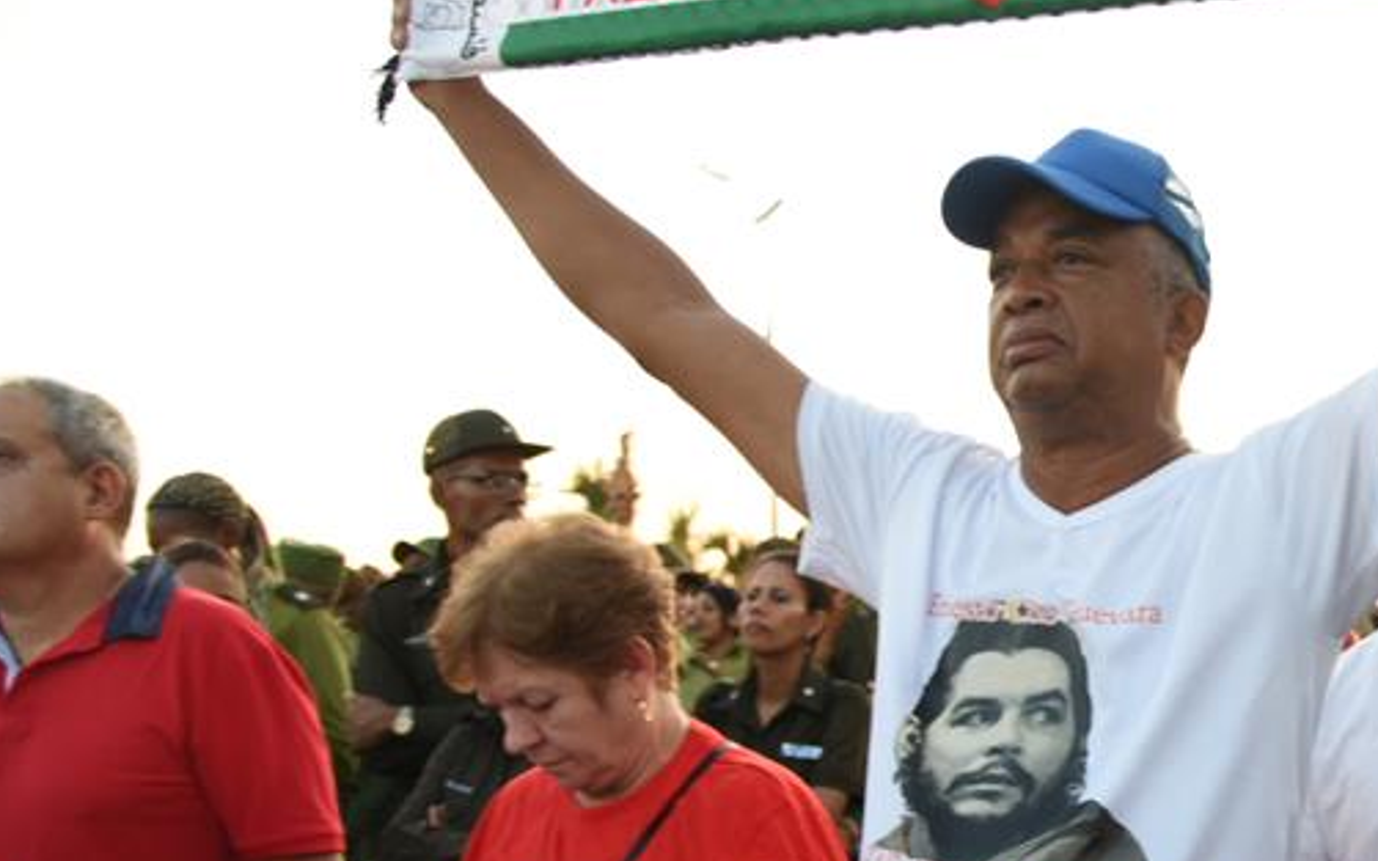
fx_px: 1878
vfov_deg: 25.4
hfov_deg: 37.0
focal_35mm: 50
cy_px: 690
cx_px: 1306
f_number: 4.5
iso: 1600
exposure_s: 1/640
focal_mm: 24
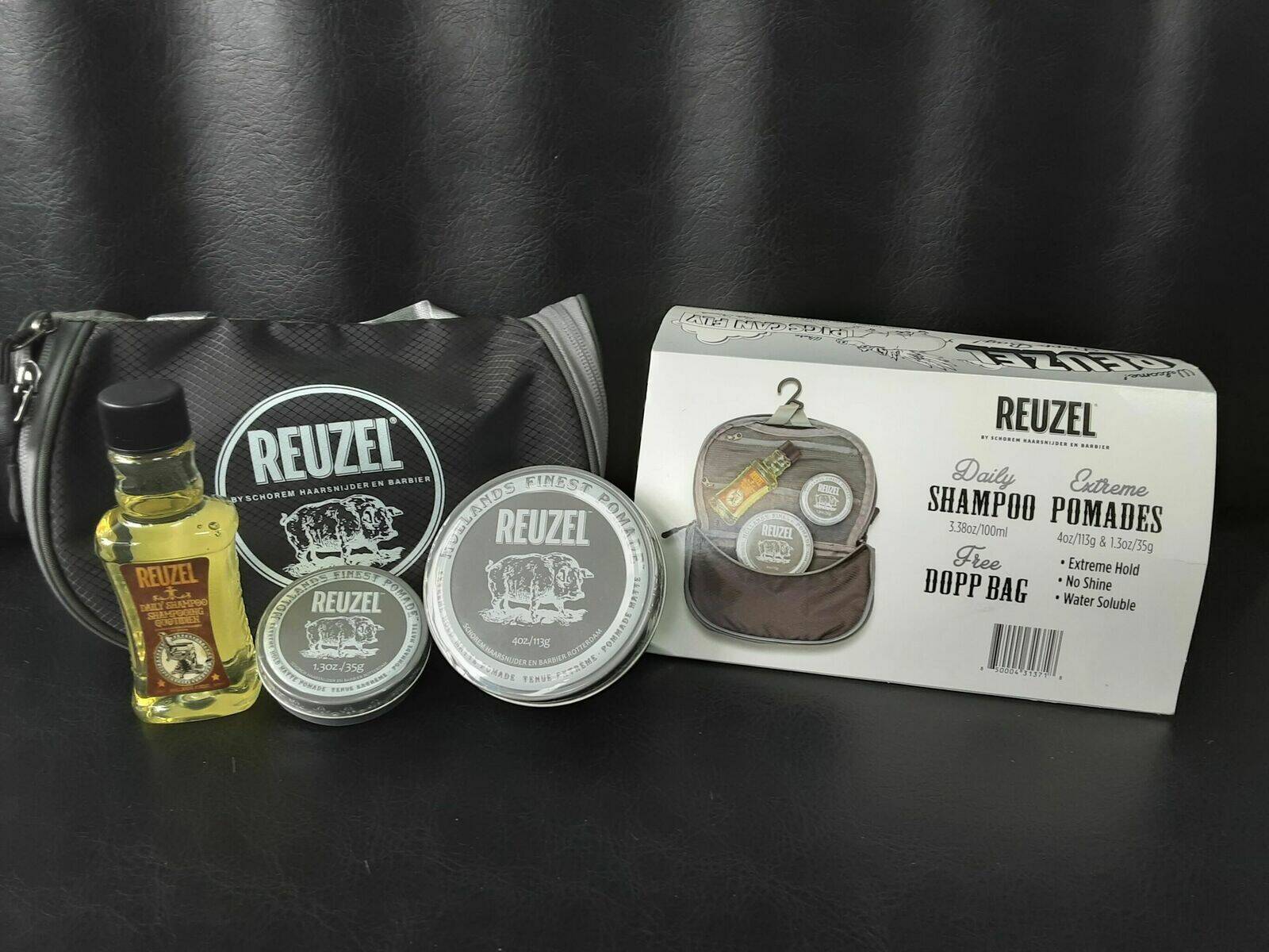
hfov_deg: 63.4
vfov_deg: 49.7
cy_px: 476
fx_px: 1026
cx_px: 634
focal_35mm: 28
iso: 64
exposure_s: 1/50
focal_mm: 2.9
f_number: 1.9
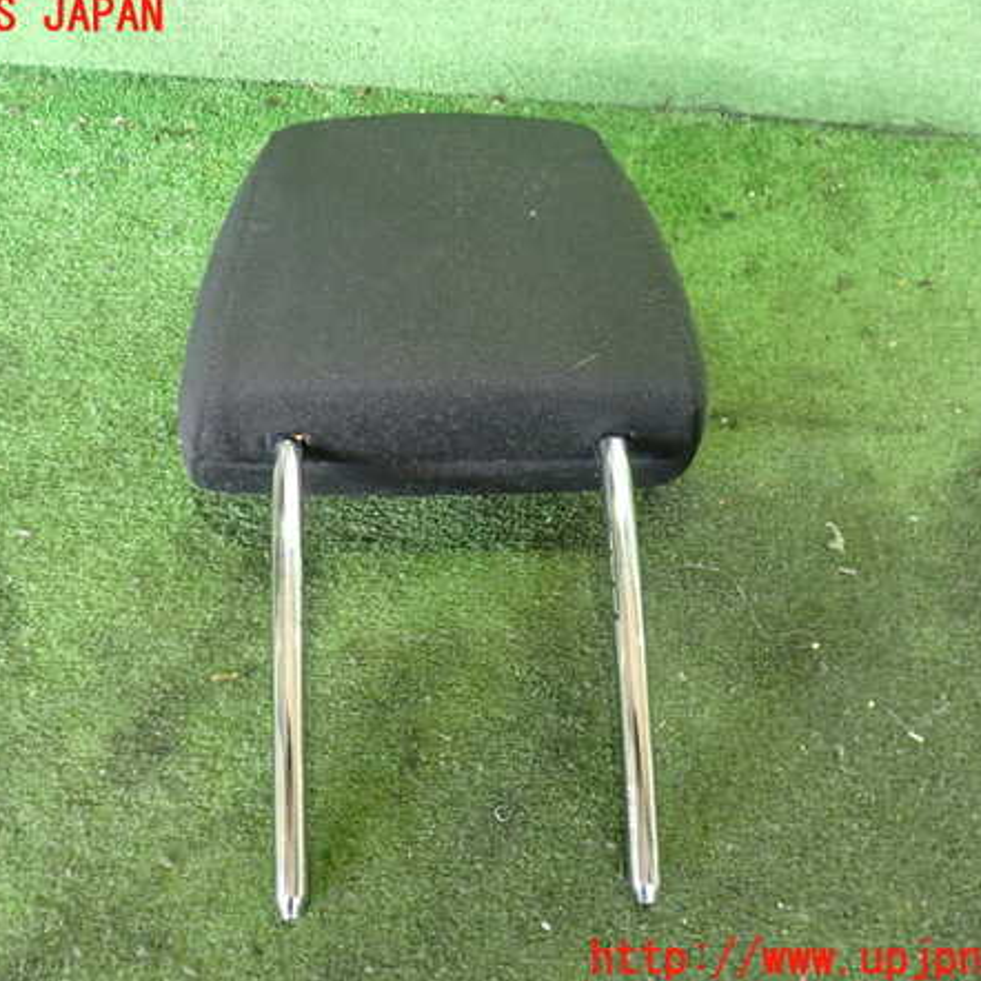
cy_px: 488
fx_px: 1154
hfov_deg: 45.9
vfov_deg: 46.0
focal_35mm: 36
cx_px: 426
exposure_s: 1/50
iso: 1000
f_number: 2.3
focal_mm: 5.4
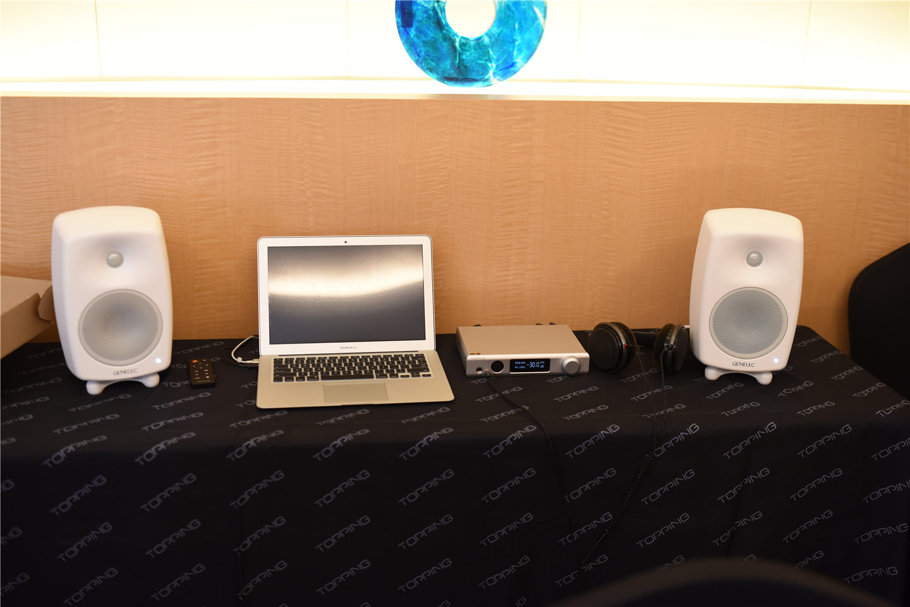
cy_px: 304
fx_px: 1011
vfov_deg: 33.4
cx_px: 455
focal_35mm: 40
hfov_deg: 48.4
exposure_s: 1/60
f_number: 2
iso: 800
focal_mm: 40
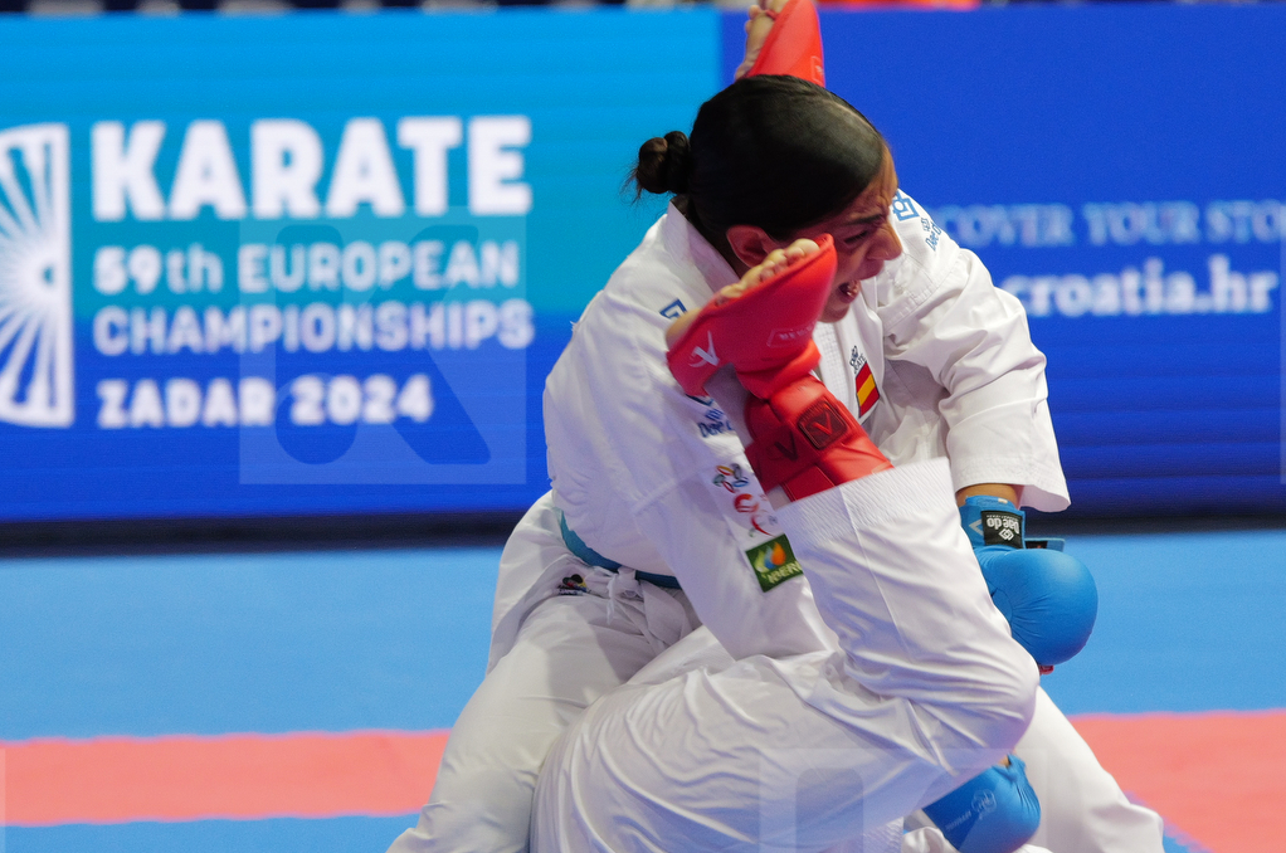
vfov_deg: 5.5
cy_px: 346
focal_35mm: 247
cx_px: 903
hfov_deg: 8.3
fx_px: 8809
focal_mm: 101
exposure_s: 1/1000
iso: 2000
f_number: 2.8
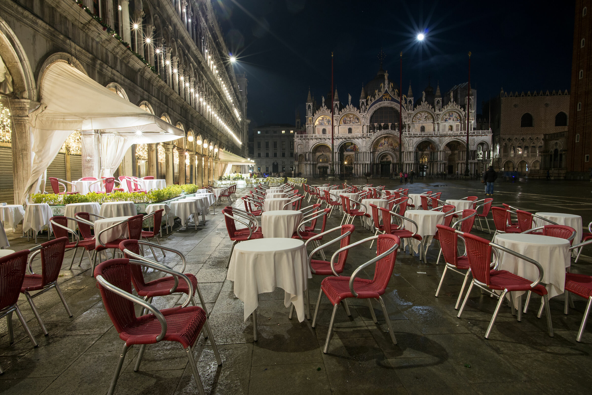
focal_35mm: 20
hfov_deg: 84.0
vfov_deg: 62.0
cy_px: 198
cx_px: 296
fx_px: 329
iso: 500
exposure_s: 5
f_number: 16
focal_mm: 20
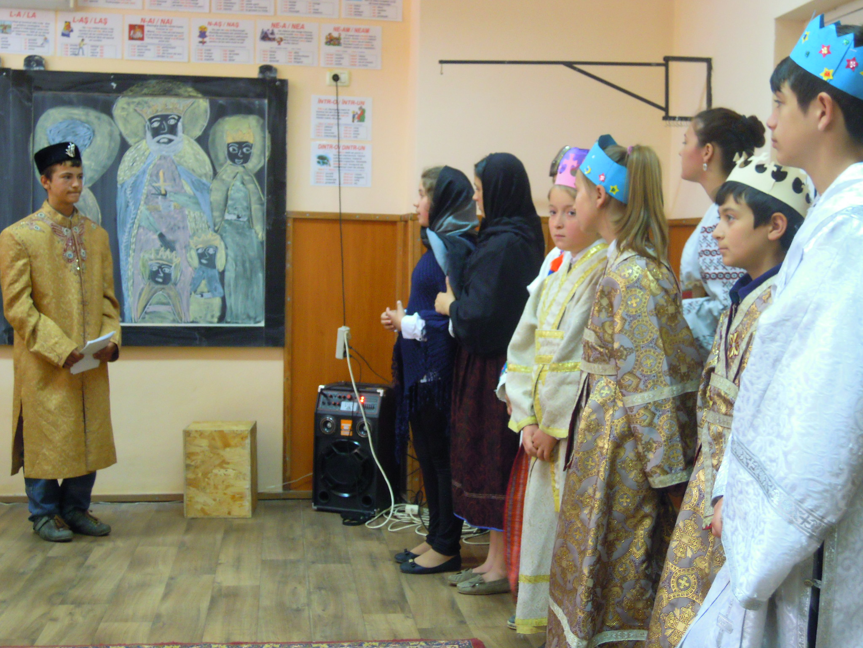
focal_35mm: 46
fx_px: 1147
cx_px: 432
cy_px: 324
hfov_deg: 41.2
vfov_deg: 31.5
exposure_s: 1/10
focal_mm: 8.3
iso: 400
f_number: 3.4
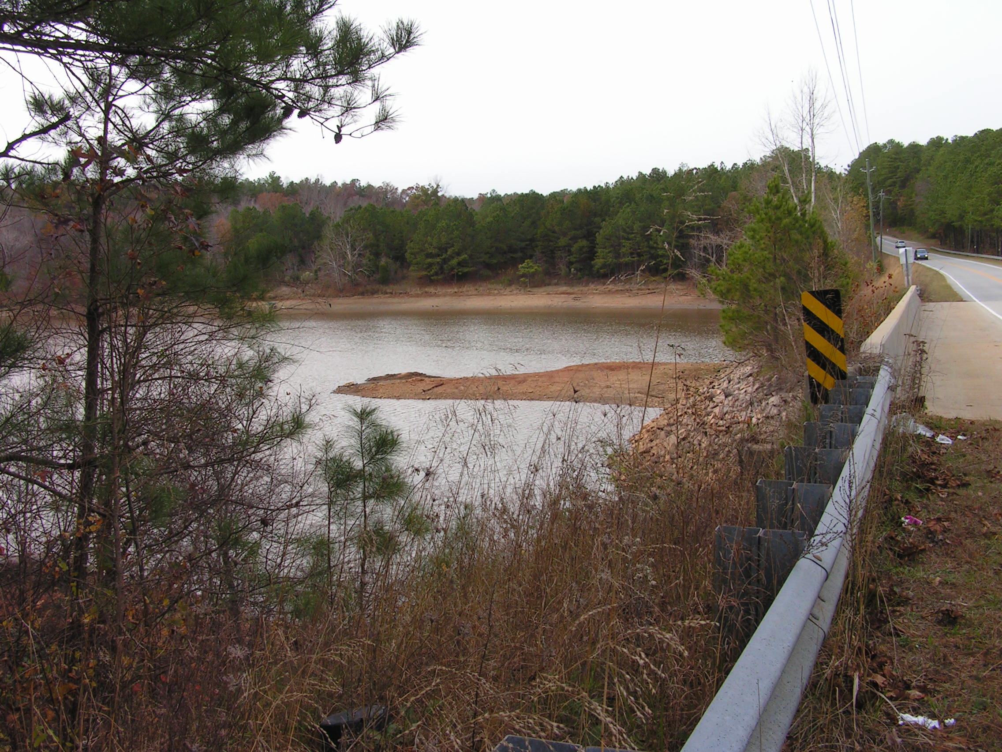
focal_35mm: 38
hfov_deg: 49.0
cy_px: 376
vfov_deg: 37.7
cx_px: 501
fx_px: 1100
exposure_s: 1/60
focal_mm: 6.3
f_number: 5.6
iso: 50
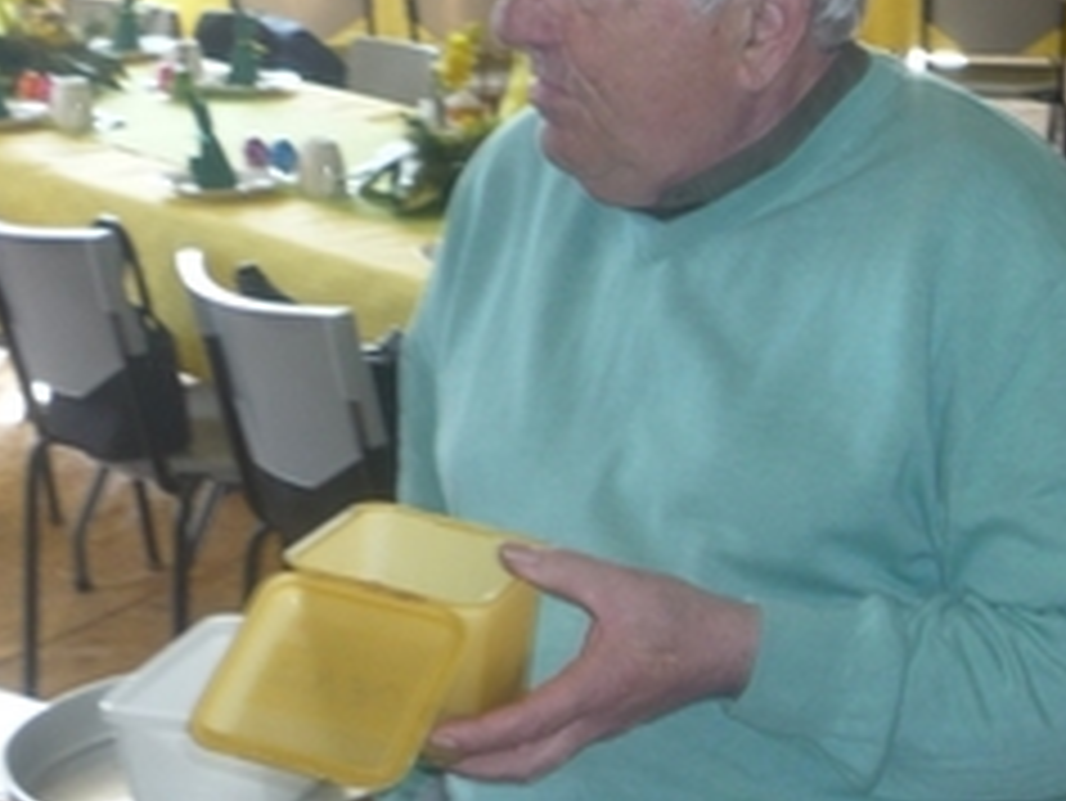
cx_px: 958
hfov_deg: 24.9
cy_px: 724
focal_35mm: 76
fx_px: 2342
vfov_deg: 19.1
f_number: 3.3
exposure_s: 1/30
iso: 100
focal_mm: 5.2
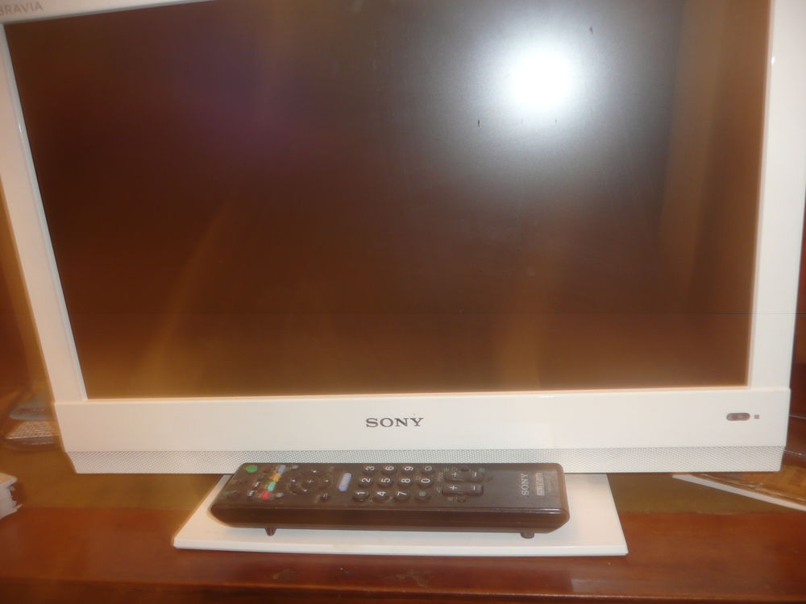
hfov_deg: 63.4
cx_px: 403
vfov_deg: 49.7
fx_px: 652
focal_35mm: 28
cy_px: 302
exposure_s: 1
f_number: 3.3
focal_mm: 4.6
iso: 100
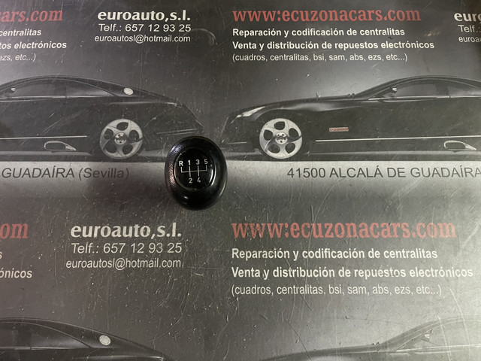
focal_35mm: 26
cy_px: 180
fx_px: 361
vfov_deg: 53.1
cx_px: 240
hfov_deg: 67.3
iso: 640
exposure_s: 1/25
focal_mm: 5.1
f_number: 1.6
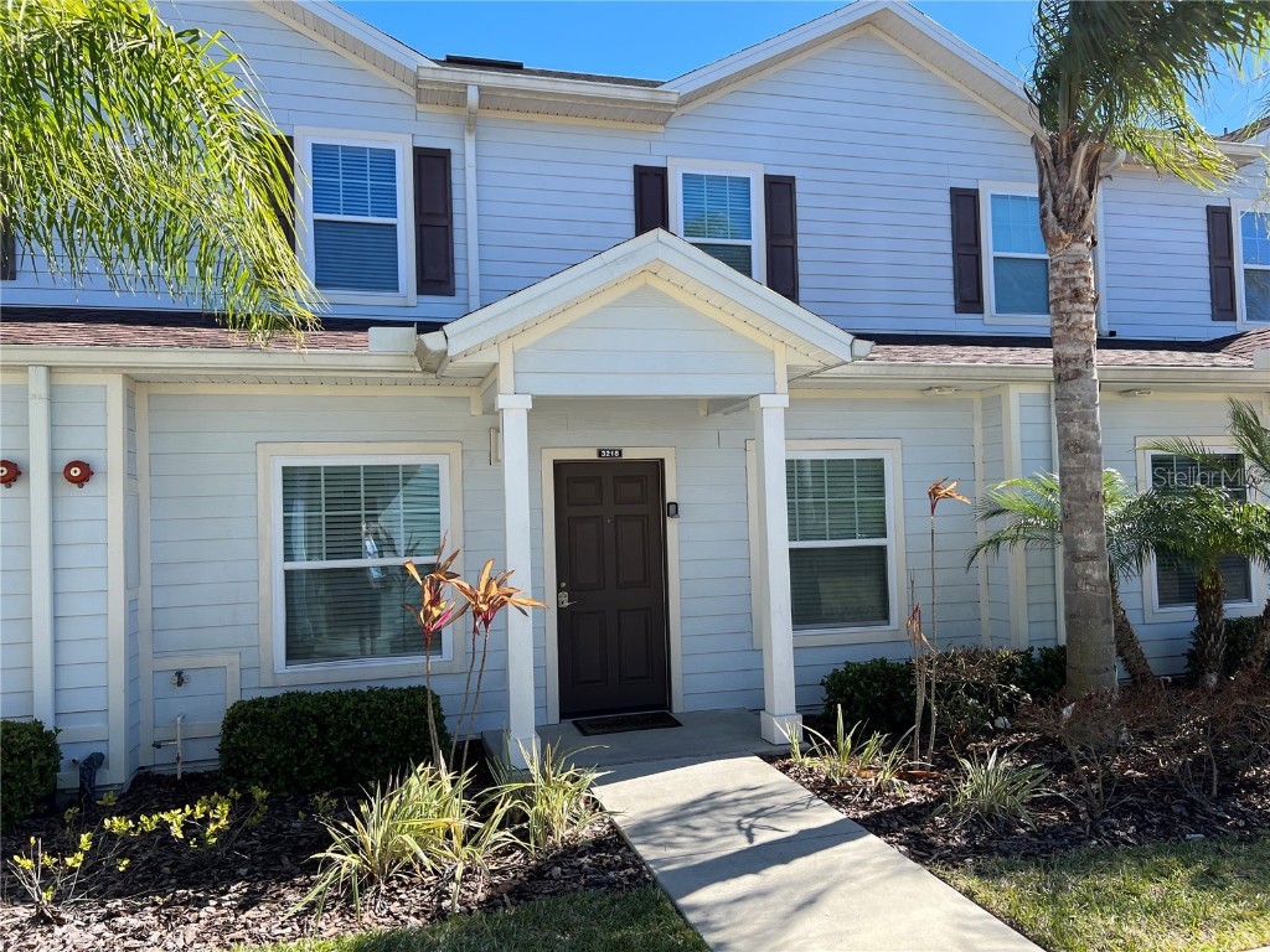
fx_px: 954
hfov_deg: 67.3
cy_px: 476
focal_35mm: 26
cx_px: 635
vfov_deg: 53.1
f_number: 1.5
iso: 50
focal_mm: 5.7
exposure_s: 1/1751
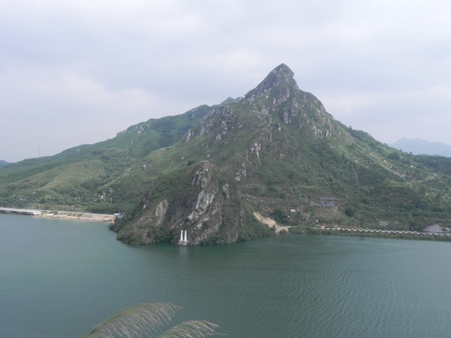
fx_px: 430
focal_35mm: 33
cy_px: 169
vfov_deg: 42.9
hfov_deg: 55.4
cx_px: 226
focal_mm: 5.9
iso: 160
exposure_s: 1/367
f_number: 6.3
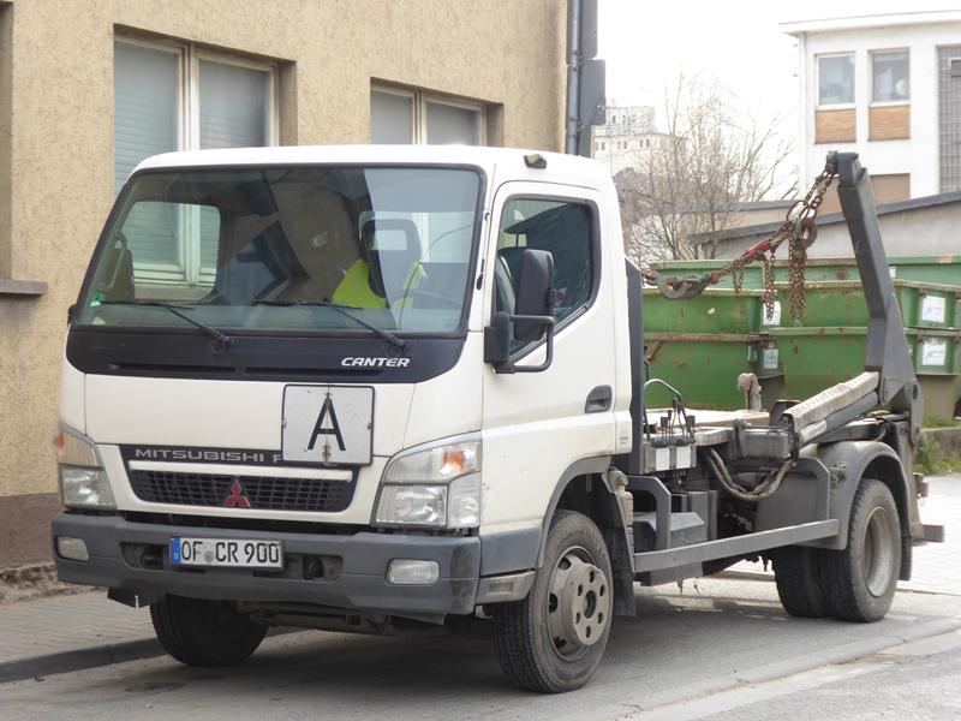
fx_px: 2526
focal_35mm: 91
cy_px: 360
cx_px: 480
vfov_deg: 16.2
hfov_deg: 21.5
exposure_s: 1/100
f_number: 4.8
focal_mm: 15
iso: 100
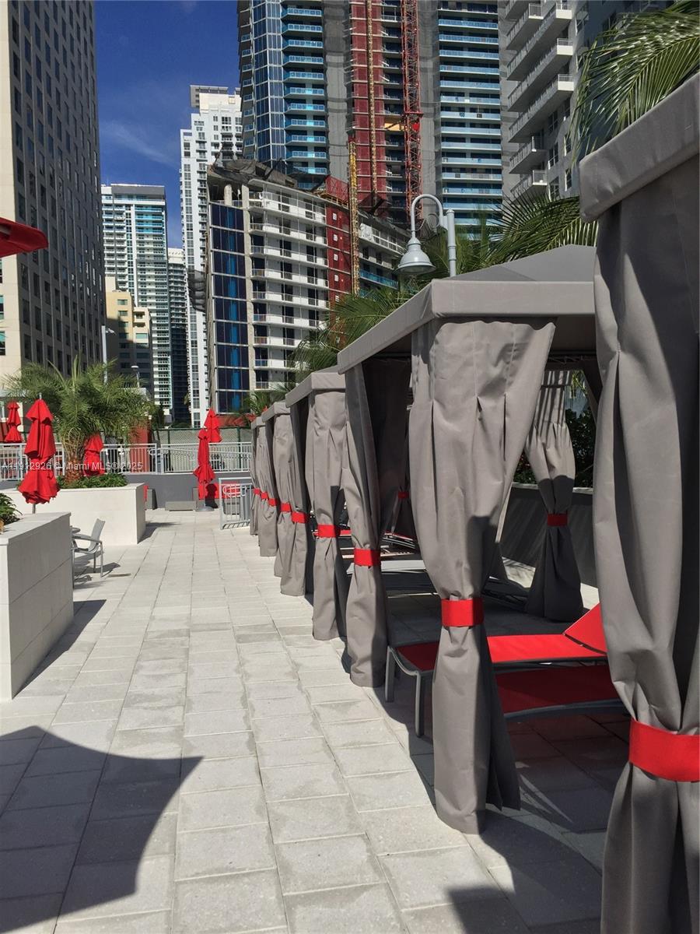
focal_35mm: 29
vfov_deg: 61.7
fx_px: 782
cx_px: 350
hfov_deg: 48.2
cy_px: 467
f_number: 2.2
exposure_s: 1/4950
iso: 32
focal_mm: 4.15
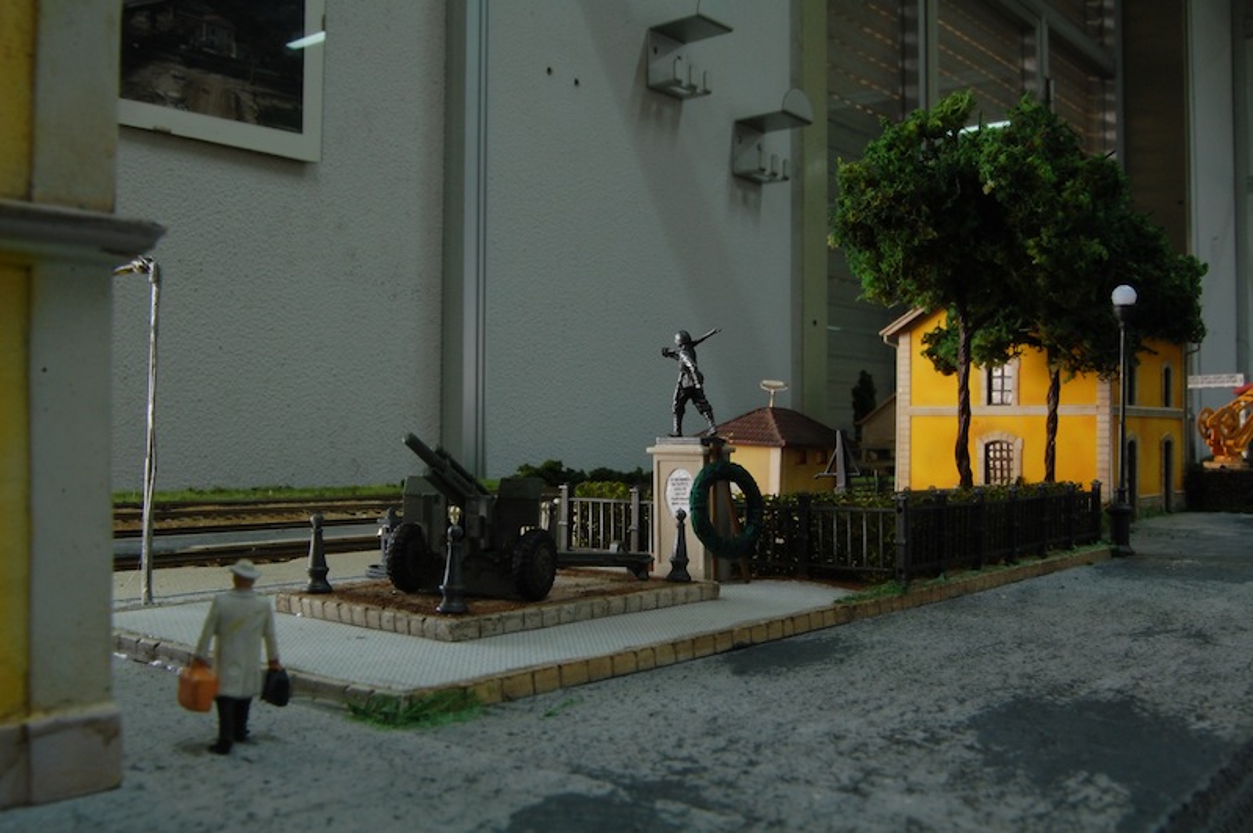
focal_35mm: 36
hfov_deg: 53.2
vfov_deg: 36.8
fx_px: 1252
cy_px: 416
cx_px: 626
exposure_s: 1.6
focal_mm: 24
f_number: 25
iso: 400
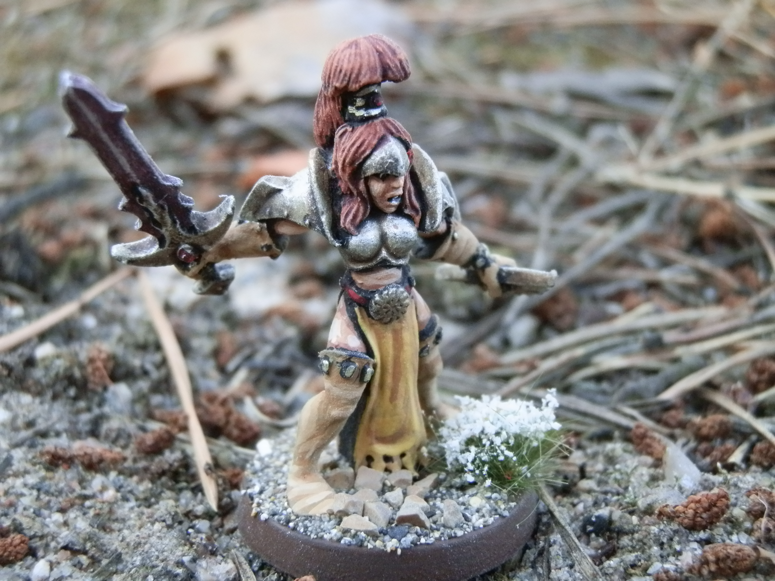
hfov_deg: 31.7
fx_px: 1366
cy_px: 290
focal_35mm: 61
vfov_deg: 24.0
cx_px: 388
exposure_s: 1/100
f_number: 3.7
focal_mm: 10.99
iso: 400
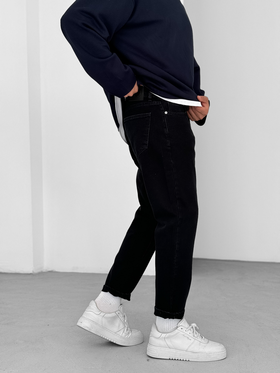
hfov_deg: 30.3
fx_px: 518
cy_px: 186
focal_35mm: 48
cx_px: 140
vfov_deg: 39.7
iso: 64
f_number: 1.8
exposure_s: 1/240
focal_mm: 6.76
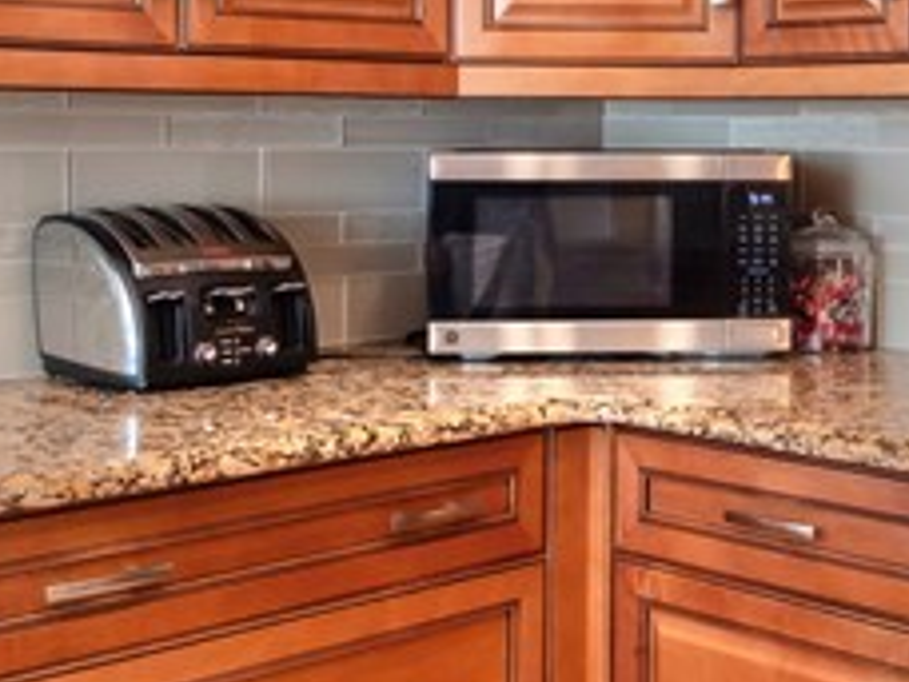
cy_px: 148
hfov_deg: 30.0
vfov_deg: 23.0
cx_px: 726
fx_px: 1654
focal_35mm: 63
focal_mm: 7
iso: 200
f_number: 7.1
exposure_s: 1/8
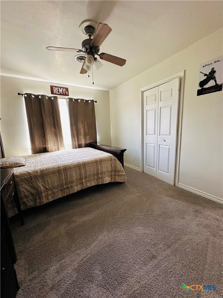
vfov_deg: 102.1
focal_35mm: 14
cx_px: 112
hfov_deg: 85.7
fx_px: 120
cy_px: 149
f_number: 2.2
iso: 320
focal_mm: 2.22
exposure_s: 1/60
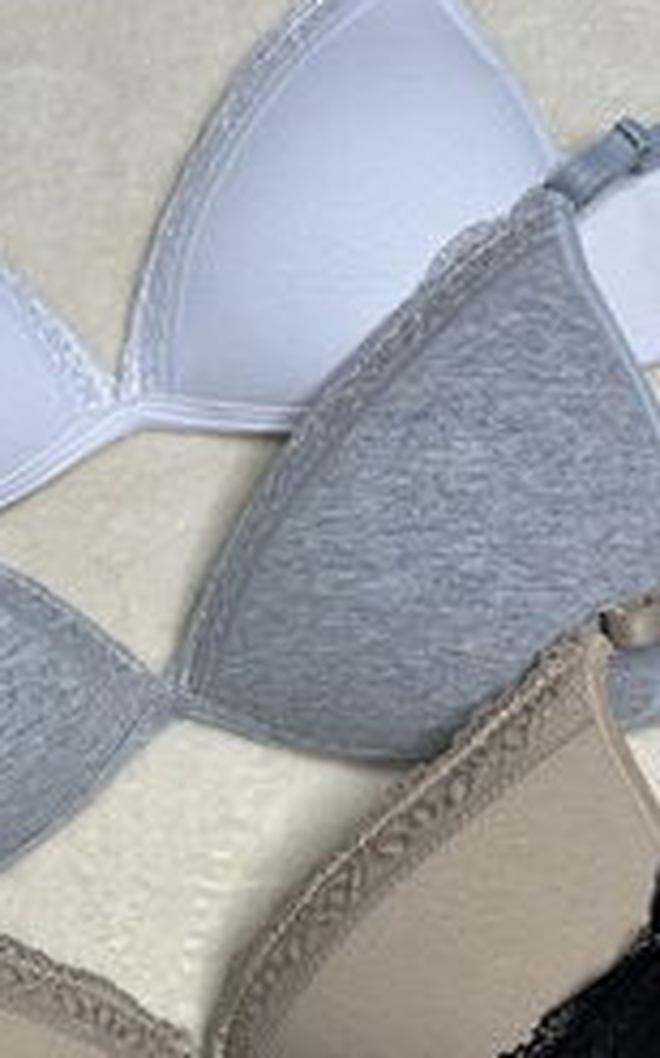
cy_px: 760
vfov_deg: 36.3
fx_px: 1586
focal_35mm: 55
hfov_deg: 23.2
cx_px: 150
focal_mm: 6.86
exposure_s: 1/192
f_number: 1.78
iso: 64
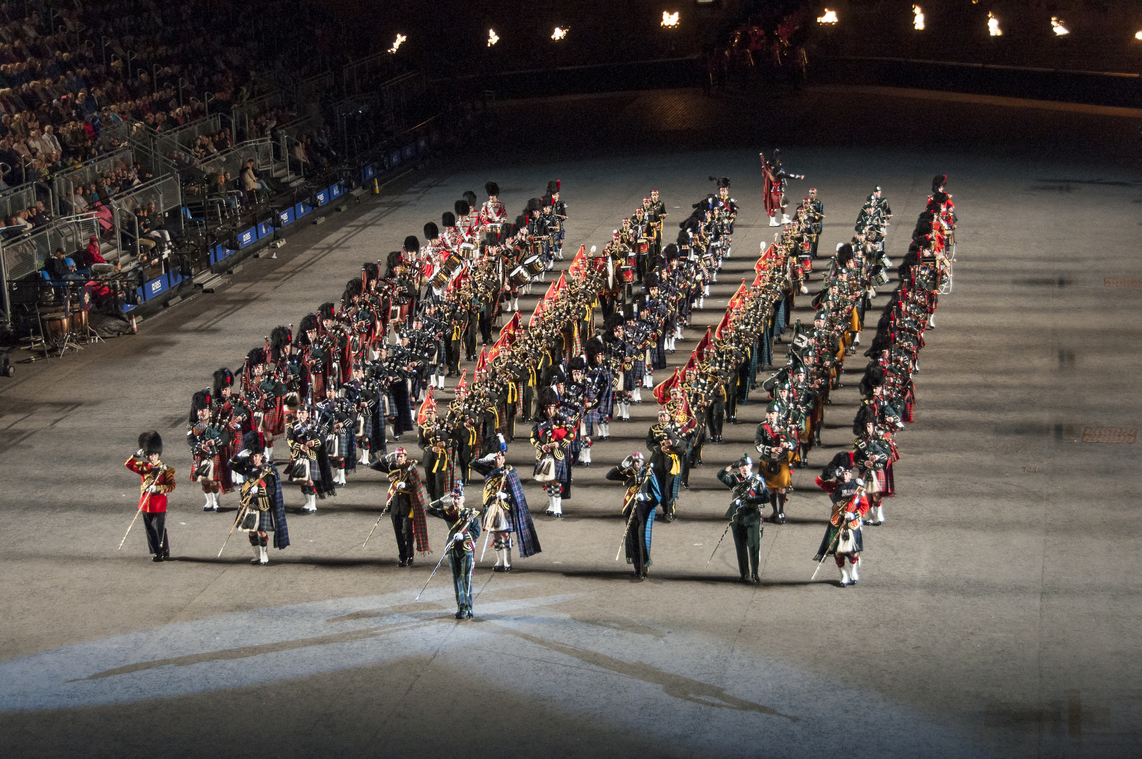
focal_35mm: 78
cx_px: 571
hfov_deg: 26.0
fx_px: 2471
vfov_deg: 17.4
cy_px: 380
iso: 1000
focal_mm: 52
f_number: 5.6
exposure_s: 1/60
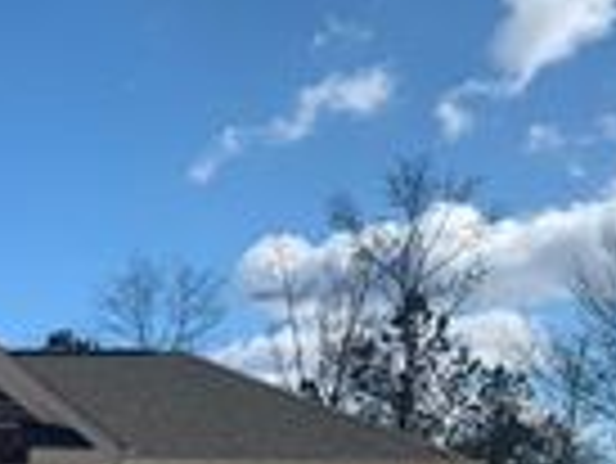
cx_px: -360
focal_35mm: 95
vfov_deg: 15.1
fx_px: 1692
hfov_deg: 18.0
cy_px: 552
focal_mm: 4.25
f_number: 1.8
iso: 25
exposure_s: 1/2681
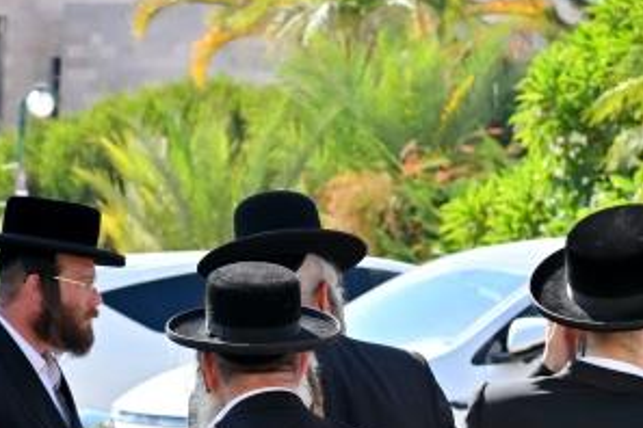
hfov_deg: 11.6
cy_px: 433
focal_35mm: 176
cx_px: 24
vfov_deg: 7.8
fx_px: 3143
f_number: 4
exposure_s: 1/400
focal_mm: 51
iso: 32
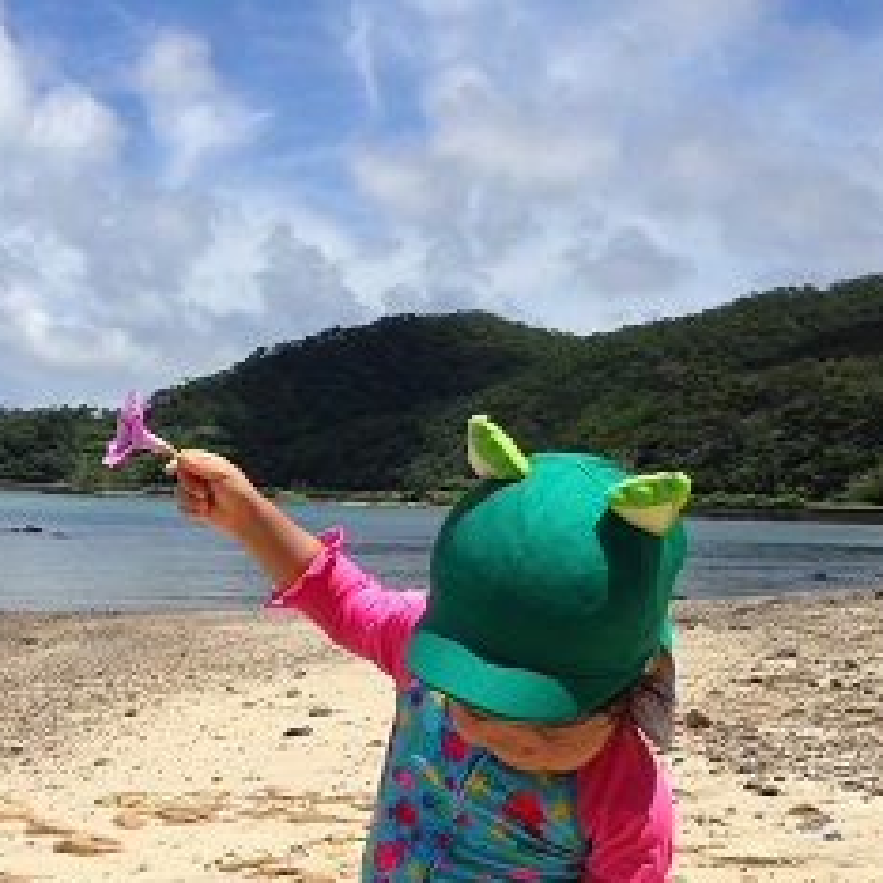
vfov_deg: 26.8
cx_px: 306
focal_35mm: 61
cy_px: 860
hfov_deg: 28.0
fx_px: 1760
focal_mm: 4.12
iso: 50
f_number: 2.4
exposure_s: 1/2262
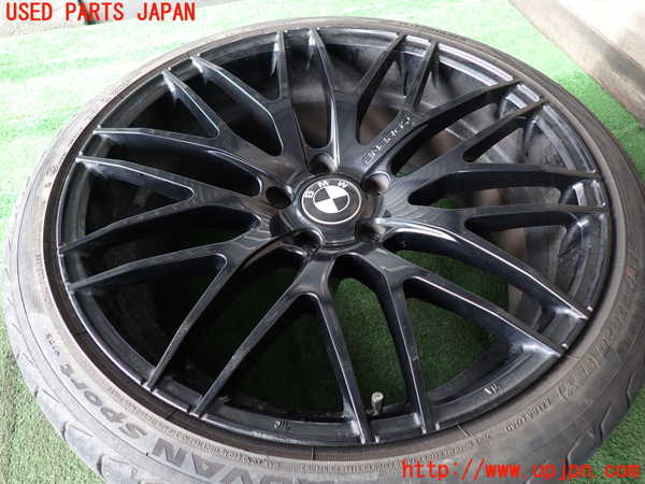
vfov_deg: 54.9
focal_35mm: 25
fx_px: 466
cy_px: 242
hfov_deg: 69.4
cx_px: 322
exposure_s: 1/60
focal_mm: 4.5
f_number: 2
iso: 160
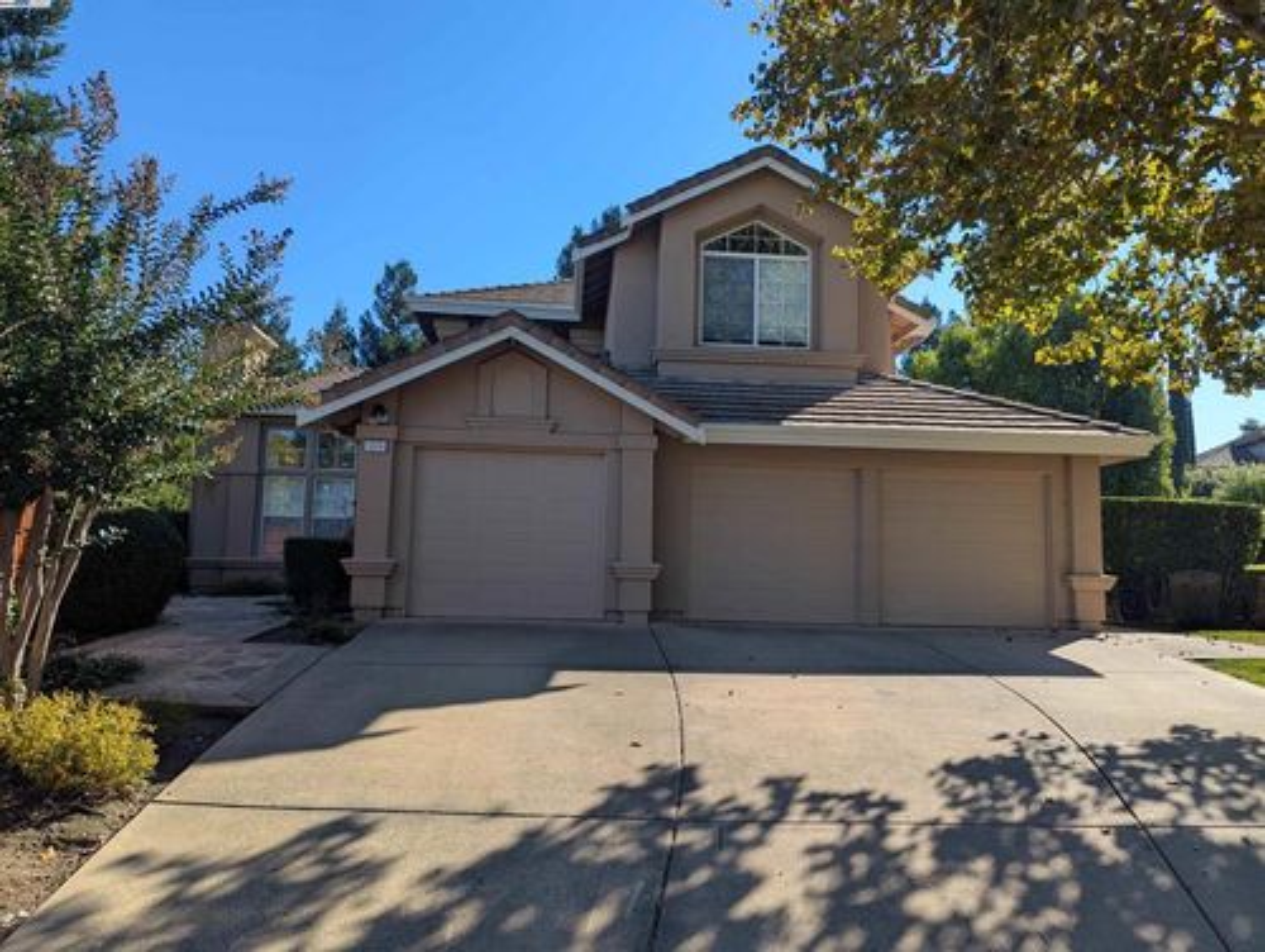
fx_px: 878
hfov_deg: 71.5
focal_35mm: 24
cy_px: 476
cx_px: 632
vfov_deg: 56.9
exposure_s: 1/1029
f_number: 1.85
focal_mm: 6.81
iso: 31
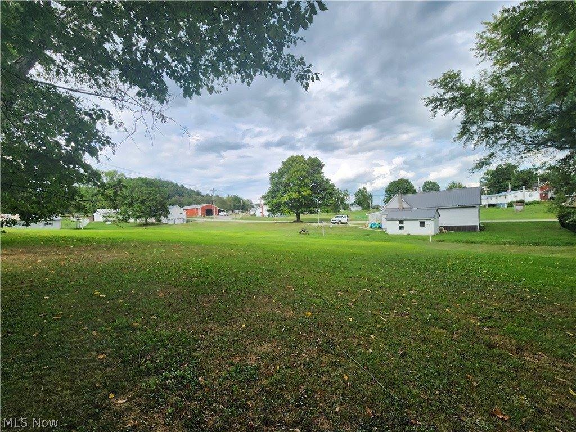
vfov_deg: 89.9
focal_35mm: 13
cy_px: 216
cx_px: 288
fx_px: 216
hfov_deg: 106.2
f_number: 2.2
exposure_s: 1/748
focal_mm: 2.2
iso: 50
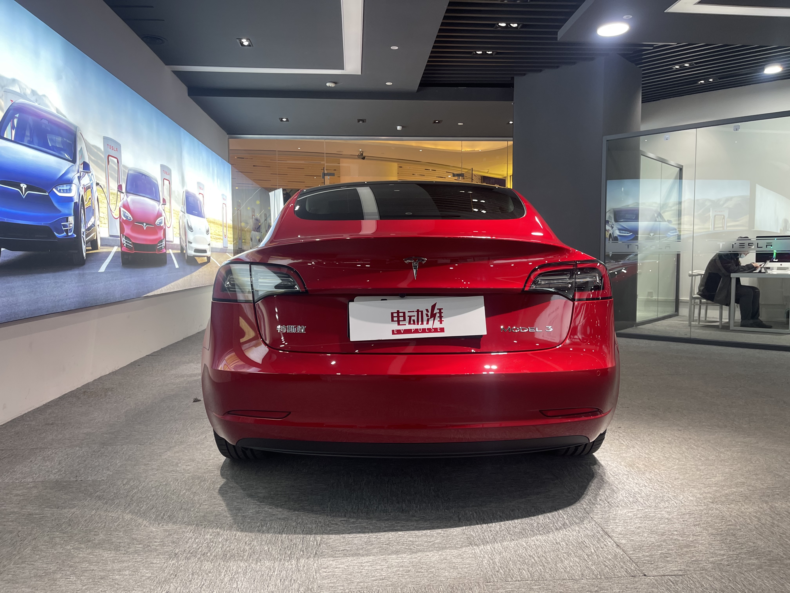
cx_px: 395
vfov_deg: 53.1
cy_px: 296
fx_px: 593
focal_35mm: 26
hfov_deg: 67.3
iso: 125
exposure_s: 1/100
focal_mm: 5.1
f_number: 1.6
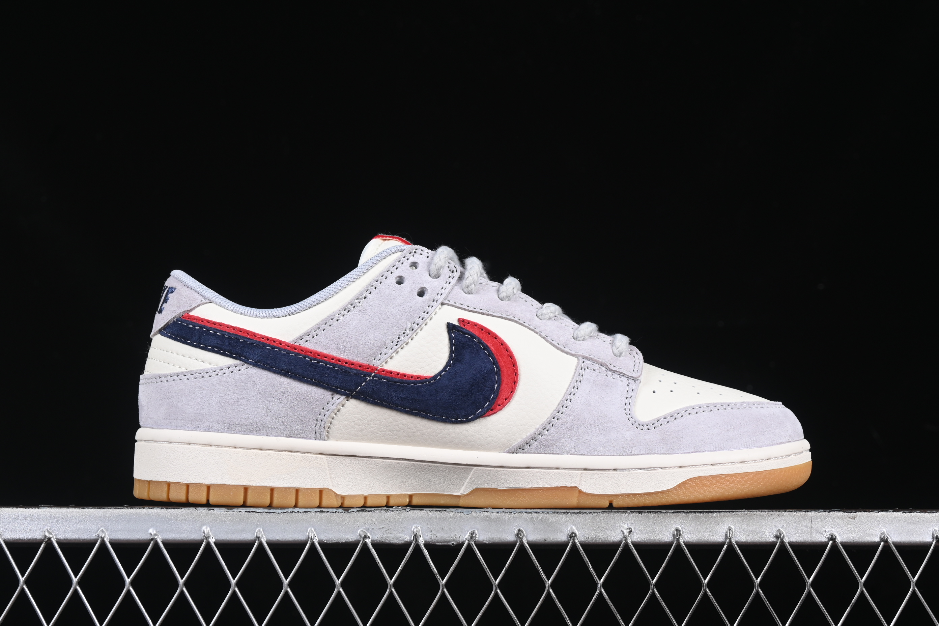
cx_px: 470
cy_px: 313
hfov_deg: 27.0
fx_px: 1956
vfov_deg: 18.2
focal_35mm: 75
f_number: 8
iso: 160
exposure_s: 1/80
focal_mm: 50
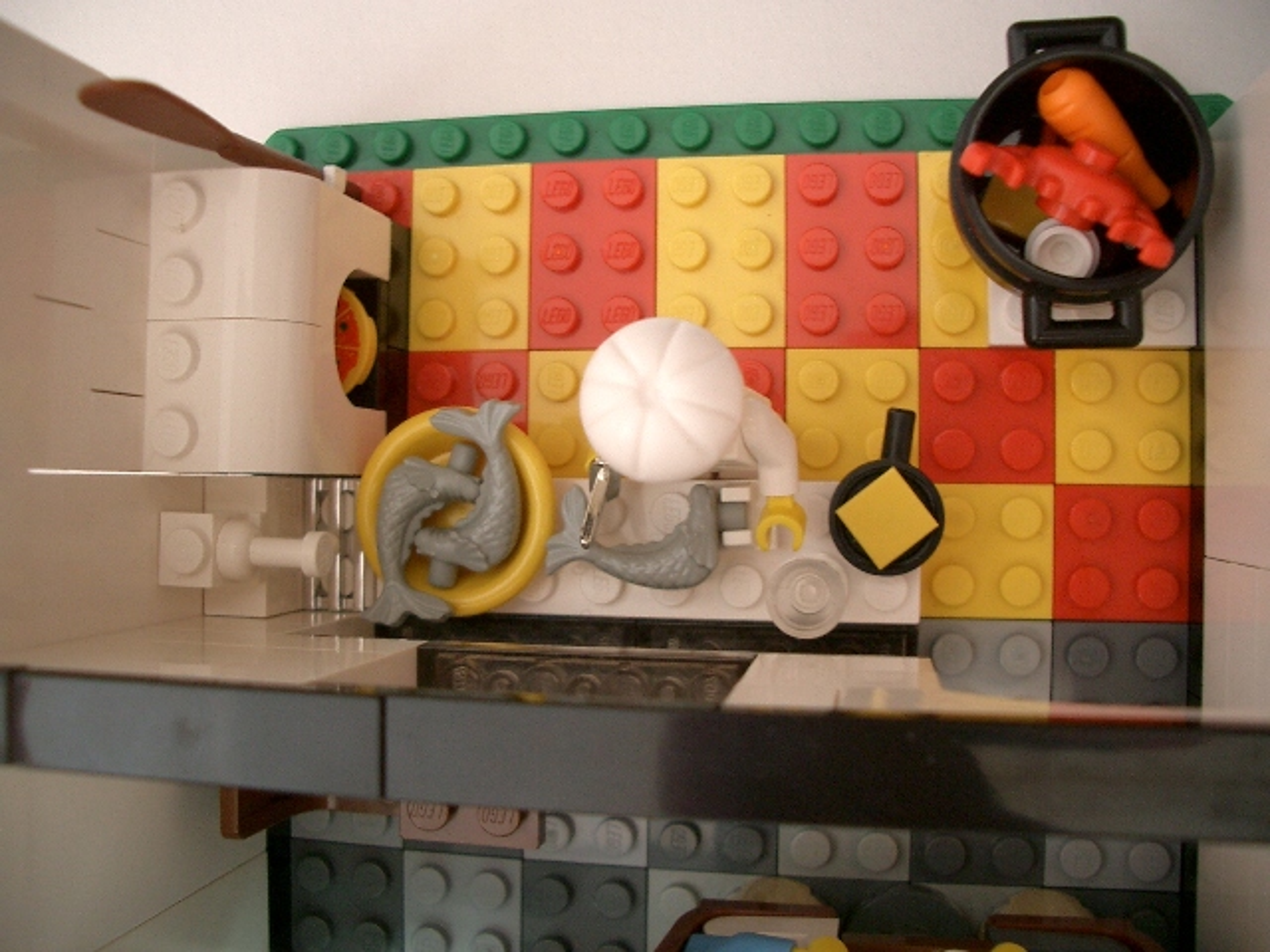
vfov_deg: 40.7
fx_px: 1284
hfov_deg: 52.6
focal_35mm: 35
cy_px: 476
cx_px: 635
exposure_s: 1/20
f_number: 2.6
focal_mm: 5.8
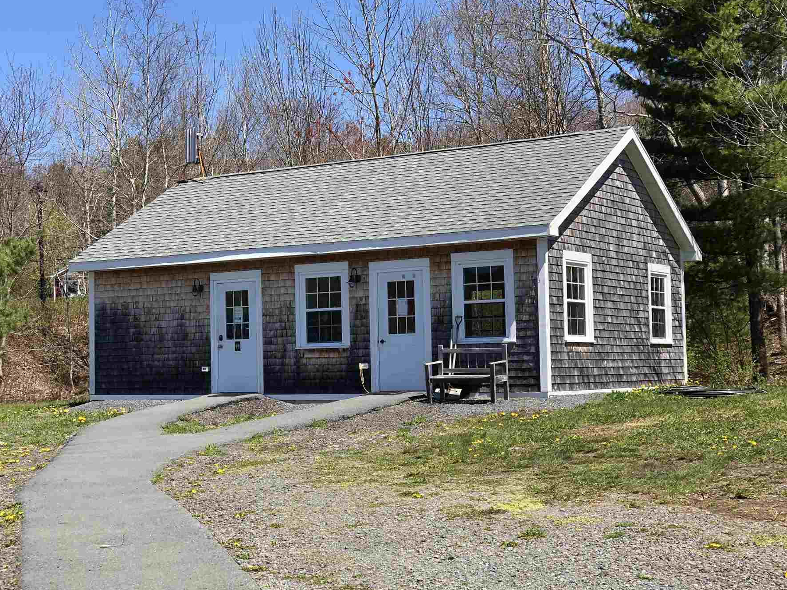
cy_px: 308
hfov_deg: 32.1
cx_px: 341
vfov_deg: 24.4
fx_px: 1364
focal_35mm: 60
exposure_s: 1/706
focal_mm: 6
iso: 16
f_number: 2.4
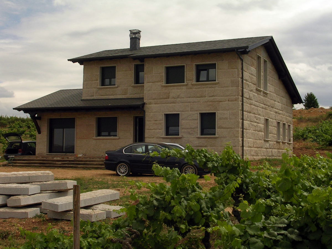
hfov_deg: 34.3
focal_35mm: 56
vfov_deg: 26.1
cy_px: 124
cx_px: 166
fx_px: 537
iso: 50
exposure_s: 1/426
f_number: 6.6
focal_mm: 8.5
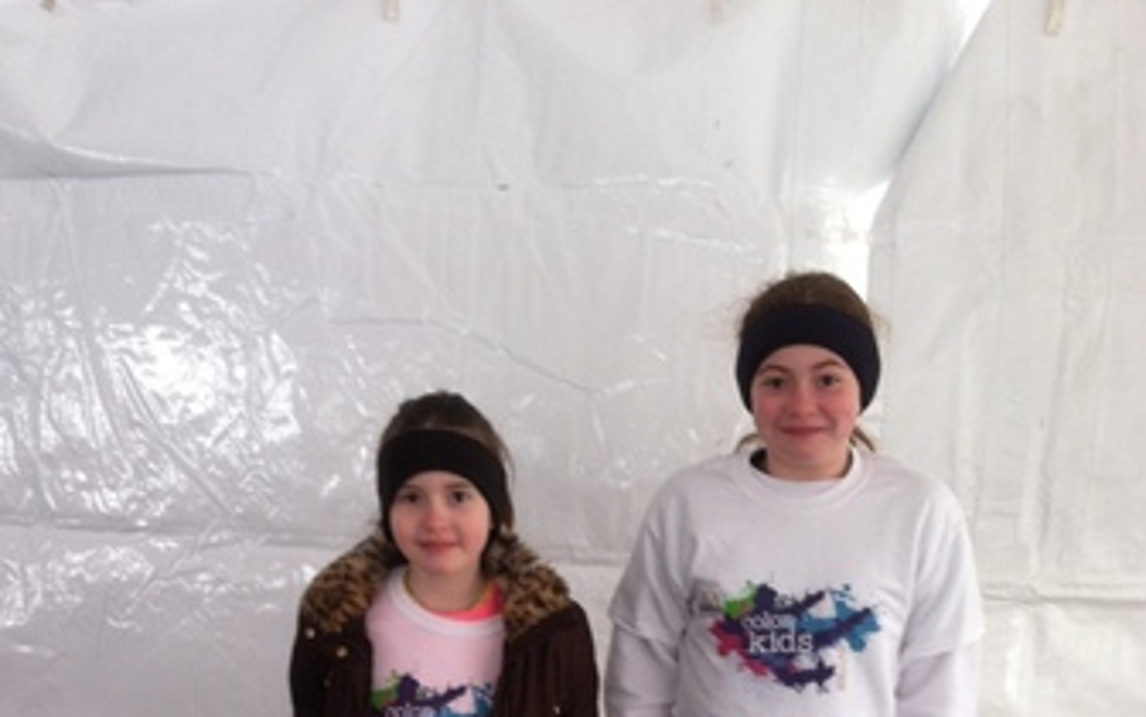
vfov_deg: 23.1
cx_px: 551
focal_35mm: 53
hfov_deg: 38.2
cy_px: 775
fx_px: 1655
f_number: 2.8
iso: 100
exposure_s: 1/15
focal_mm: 3.85
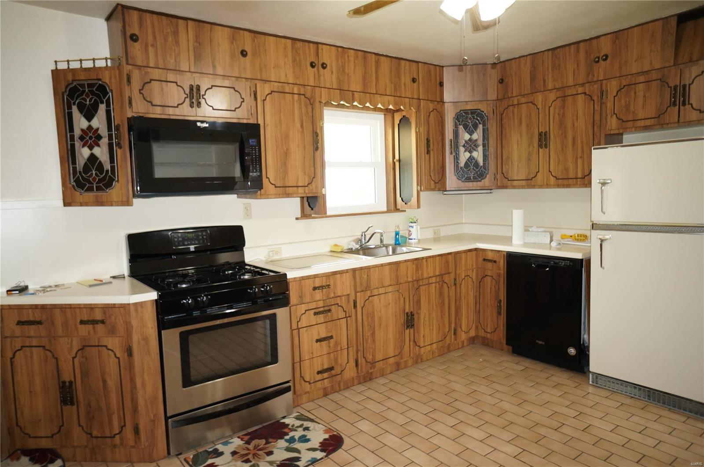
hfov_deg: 73.8
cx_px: 352
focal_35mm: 24
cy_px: 234
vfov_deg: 53.0
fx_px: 469
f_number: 2.8
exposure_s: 1/60
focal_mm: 16
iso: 640
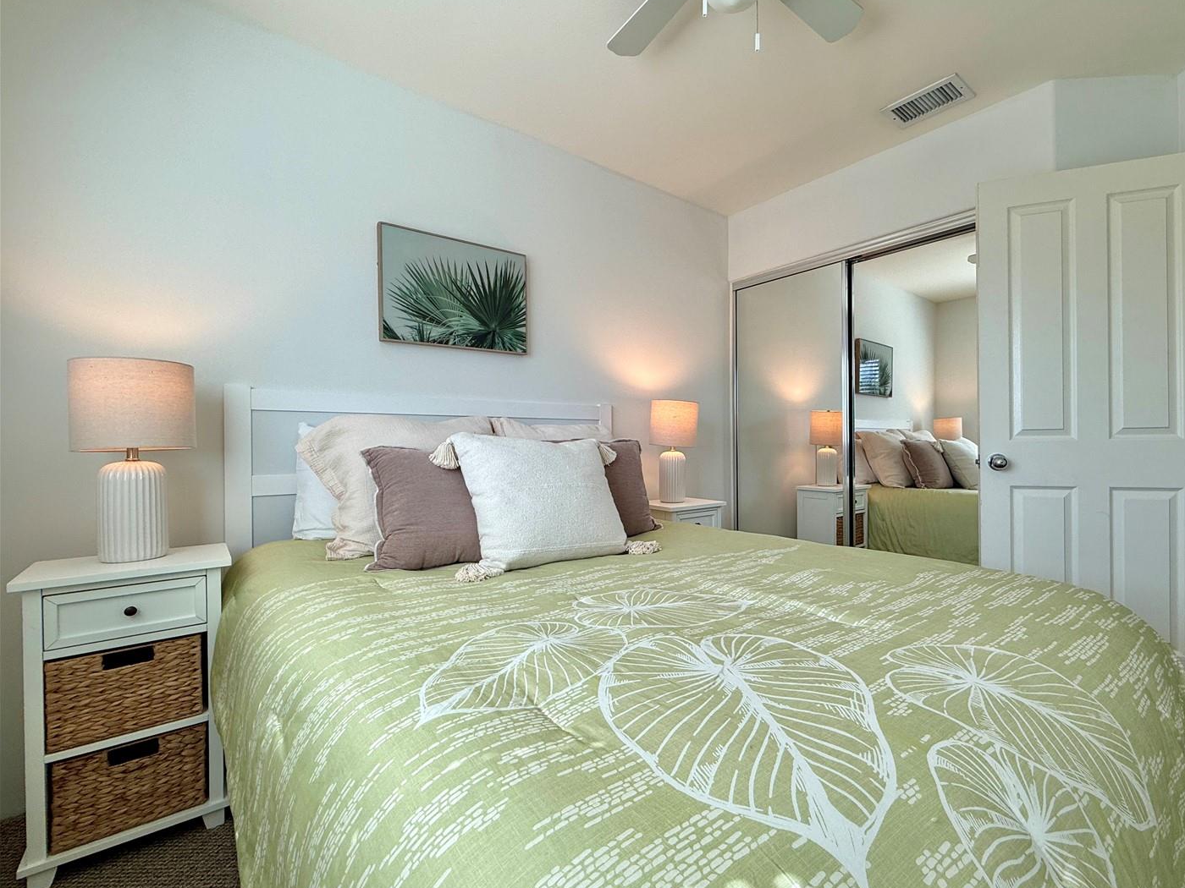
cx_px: 676
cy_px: 446
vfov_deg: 78.1
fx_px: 548
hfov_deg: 93.9
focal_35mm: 16
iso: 50
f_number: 2.2
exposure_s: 1/159
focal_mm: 2.22
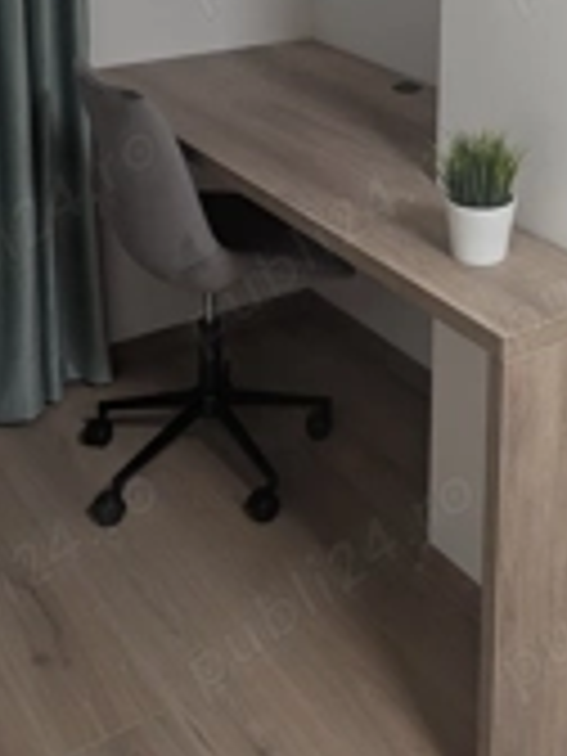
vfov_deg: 30.8
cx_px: 486
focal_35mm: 57
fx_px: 1245
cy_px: -36
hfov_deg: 25.0
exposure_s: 1/23.8
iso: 111
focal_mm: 6.81
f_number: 1.85
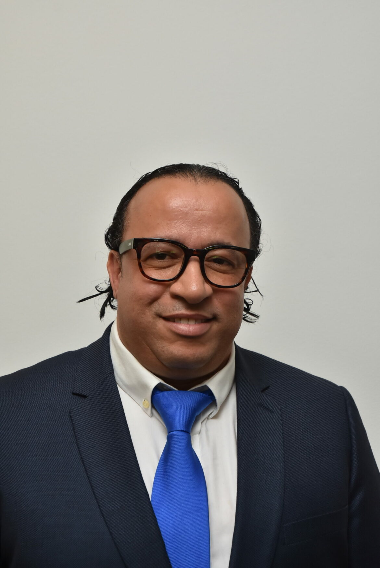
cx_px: 190
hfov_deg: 17.5
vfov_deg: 26.0
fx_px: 1232
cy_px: 284
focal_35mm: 78
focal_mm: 52
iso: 640
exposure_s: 1/60
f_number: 6.3
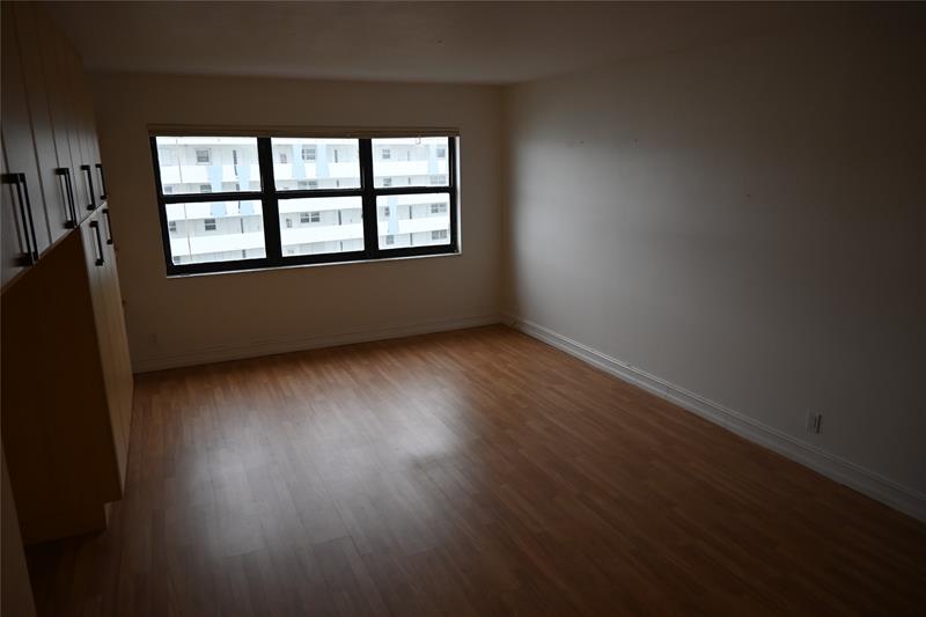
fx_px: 617
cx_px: 463
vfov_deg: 53.1
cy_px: 308
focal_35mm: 24
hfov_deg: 73.8
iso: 560
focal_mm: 16
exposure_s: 1/125
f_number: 3.5
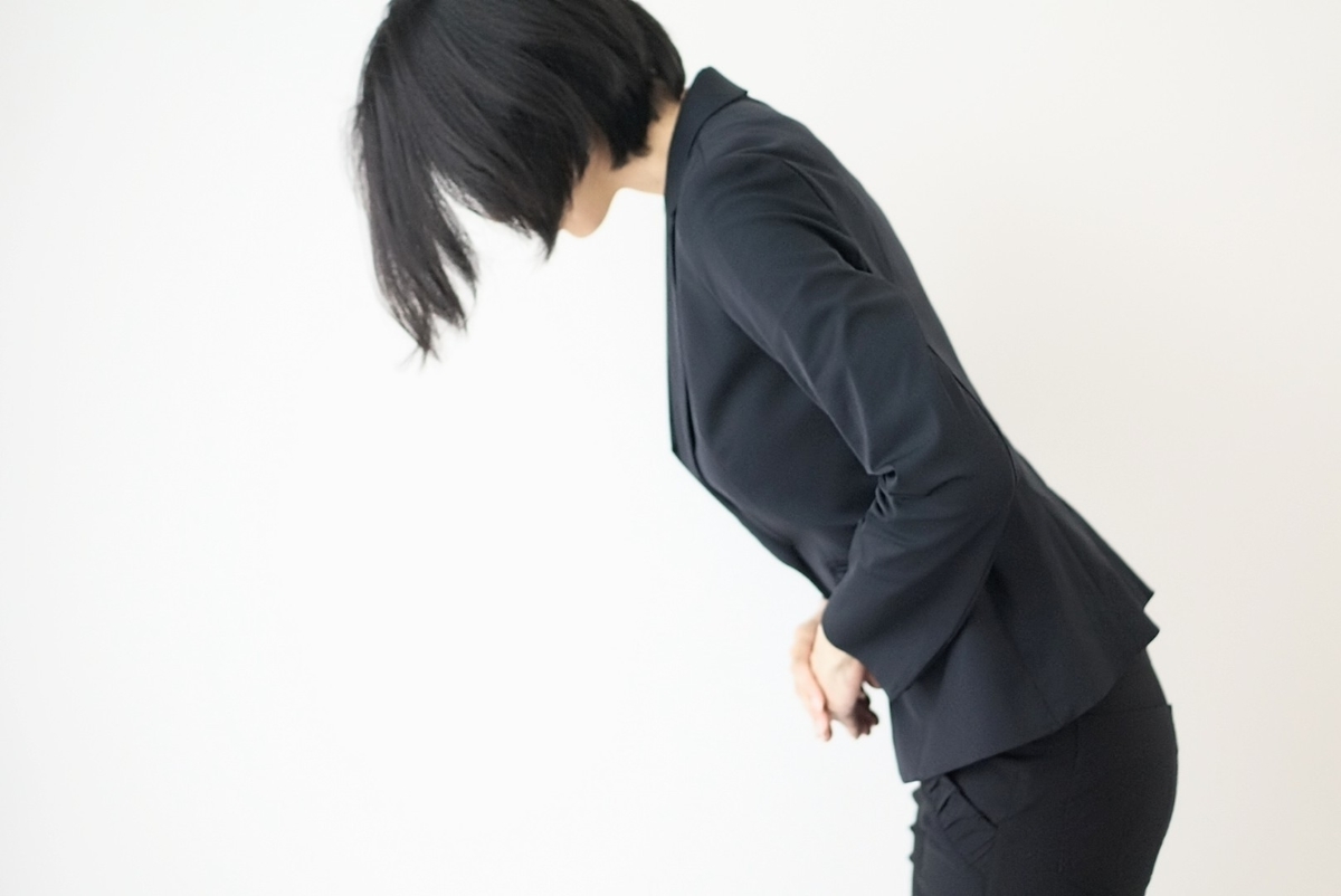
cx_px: 670
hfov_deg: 27.0
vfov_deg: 18.2
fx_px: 2796
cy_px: 448
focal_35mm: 75
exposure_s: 1/320
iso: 800
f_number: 1.8
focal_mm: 50
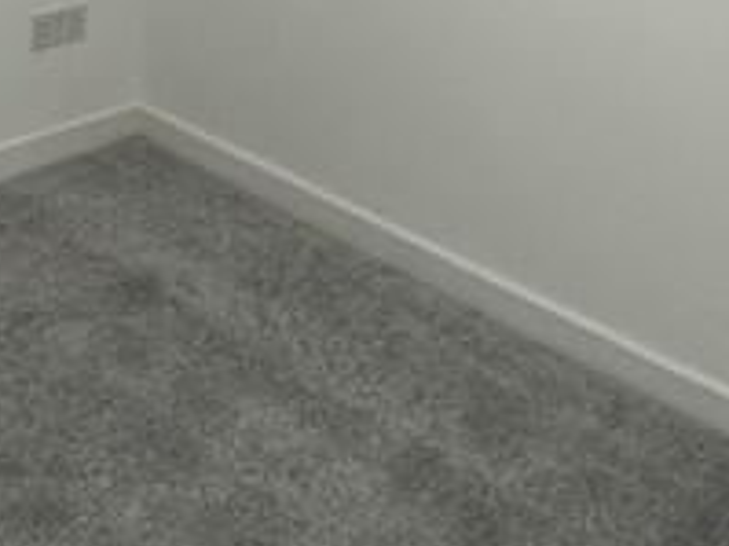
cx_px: 117
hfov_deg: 26.4
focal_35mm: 72
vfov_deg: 19.5
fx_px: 1515
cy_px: -70
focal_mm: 2.22
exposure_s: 1/50
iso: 250
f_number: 2.2
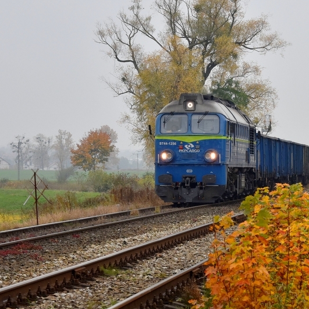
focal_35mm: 144
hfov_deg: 12.0
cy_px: 137
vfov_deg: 12.1
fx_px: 1454
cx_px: 320
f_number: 5.6
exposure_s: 1/400
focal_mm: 50
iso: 320
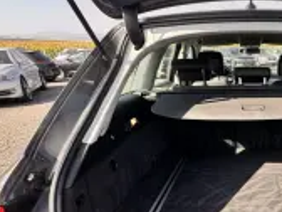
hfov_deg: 52.1
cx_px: 258
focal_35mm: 30
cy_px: 173
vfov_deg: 44.3
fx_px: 244
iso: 40
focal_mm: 2.22
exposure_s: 1/216
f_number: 2.2
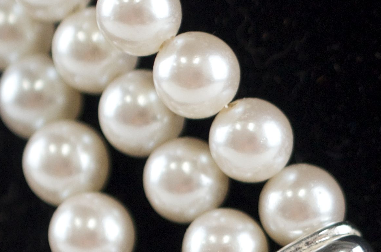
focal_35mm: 253
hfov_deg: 8.0
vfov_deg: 5.3
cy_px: 439
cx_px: 502
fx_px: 2672
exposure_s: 1/160
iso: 800
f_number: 4
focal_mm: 40
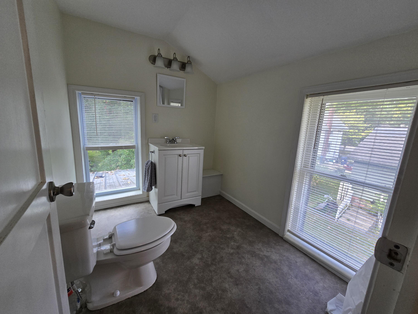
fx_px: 157
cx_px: 209
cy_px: 157
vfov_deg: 89.9
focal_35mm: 13
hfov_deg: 106.2
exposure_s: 1/120
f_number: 2.2
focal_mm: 2.2
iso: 80
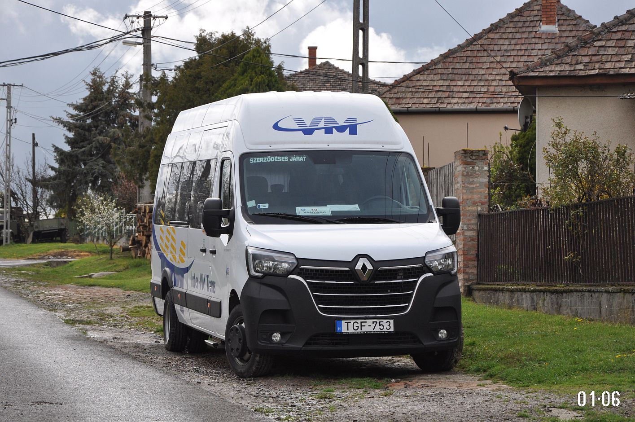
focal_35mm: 112
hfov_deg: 18.2
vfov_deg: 12.1
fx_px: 1982
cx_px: 318
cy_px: 211
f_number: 5.6
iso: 400
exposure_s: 1/1600
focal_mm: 75
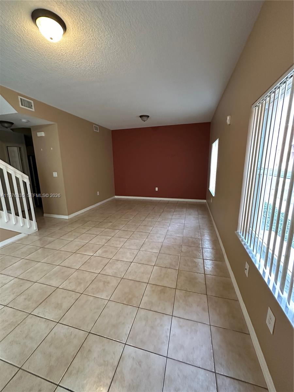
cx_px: 147
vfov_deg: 102.1
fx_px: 159
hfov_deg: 85.7
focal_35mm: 14
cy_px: 196
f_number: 2.2
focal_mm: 2.22
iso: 800
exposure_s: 1/60
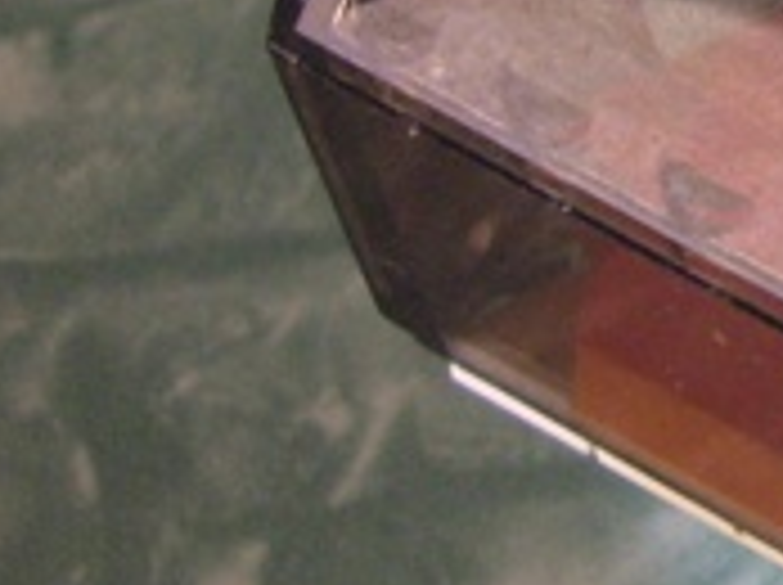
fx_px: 4834
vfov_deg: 6.7
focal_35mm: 214
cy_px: -522
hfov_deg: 8.5
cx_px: 1825
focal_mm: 7.9
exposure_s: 1/125
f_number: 2.8
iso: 200
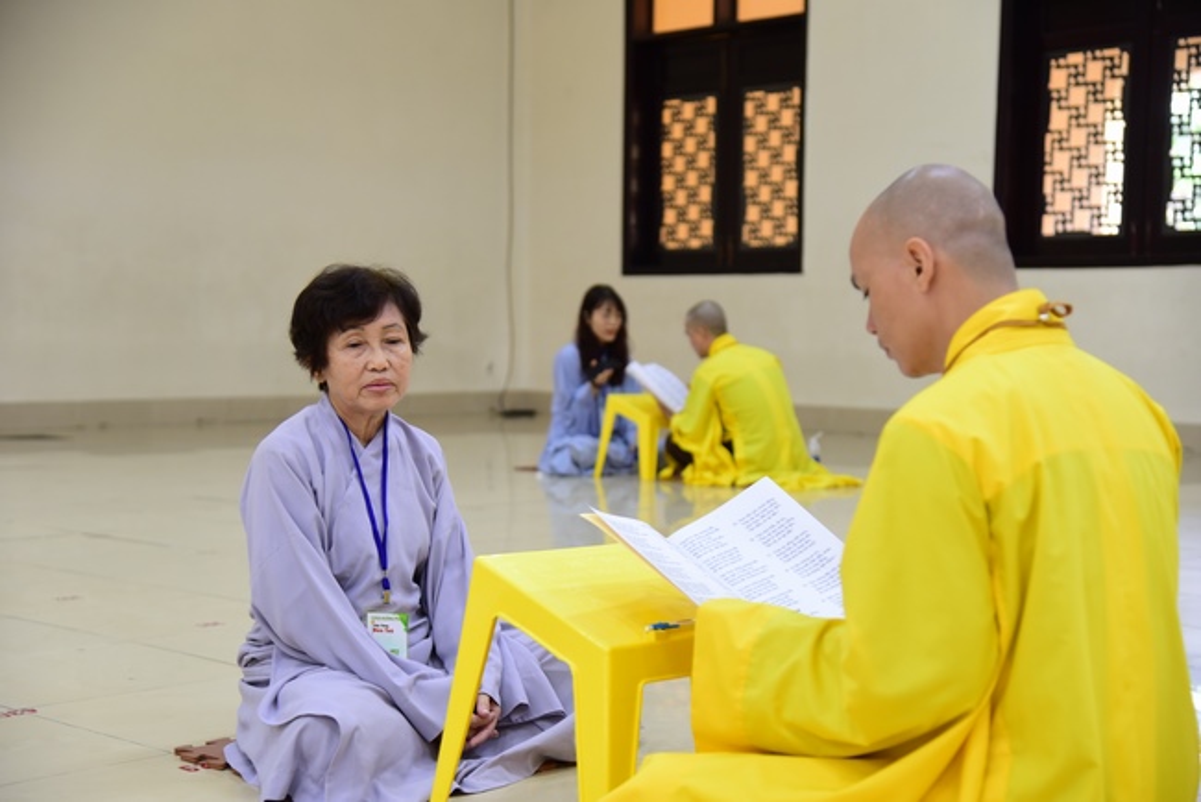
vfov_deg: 21.9
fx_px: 2069
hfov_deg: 32.4
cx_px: 600
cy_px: 401
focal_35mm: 62
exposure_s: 1/40
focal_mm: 62
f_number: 4
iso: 1000
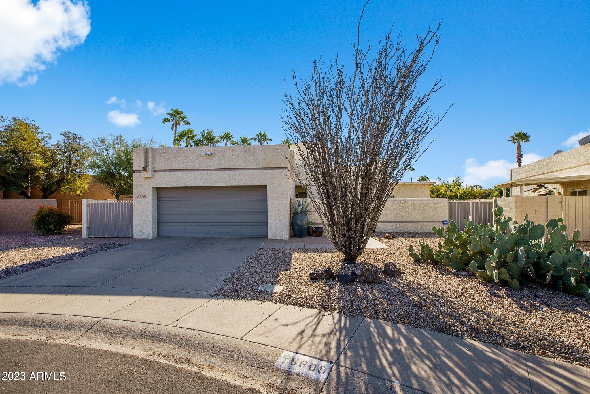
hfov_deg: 96.7
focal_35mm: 16
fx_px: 262
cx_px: 295
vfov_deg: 73.7
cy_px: 197
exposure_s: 1/60
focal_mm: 16
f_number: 13
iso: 100
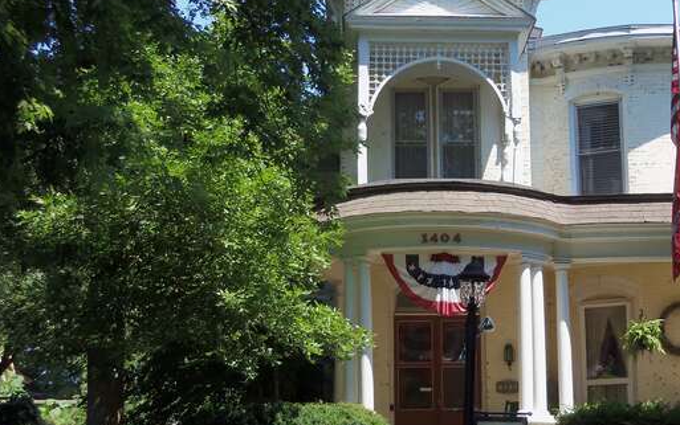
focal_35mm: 81
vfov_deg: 16.1
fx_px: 1502
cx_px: 437
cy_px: 207
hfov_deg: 25.4
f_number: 4.6
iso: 64
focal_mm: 8.7
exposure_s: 1/160
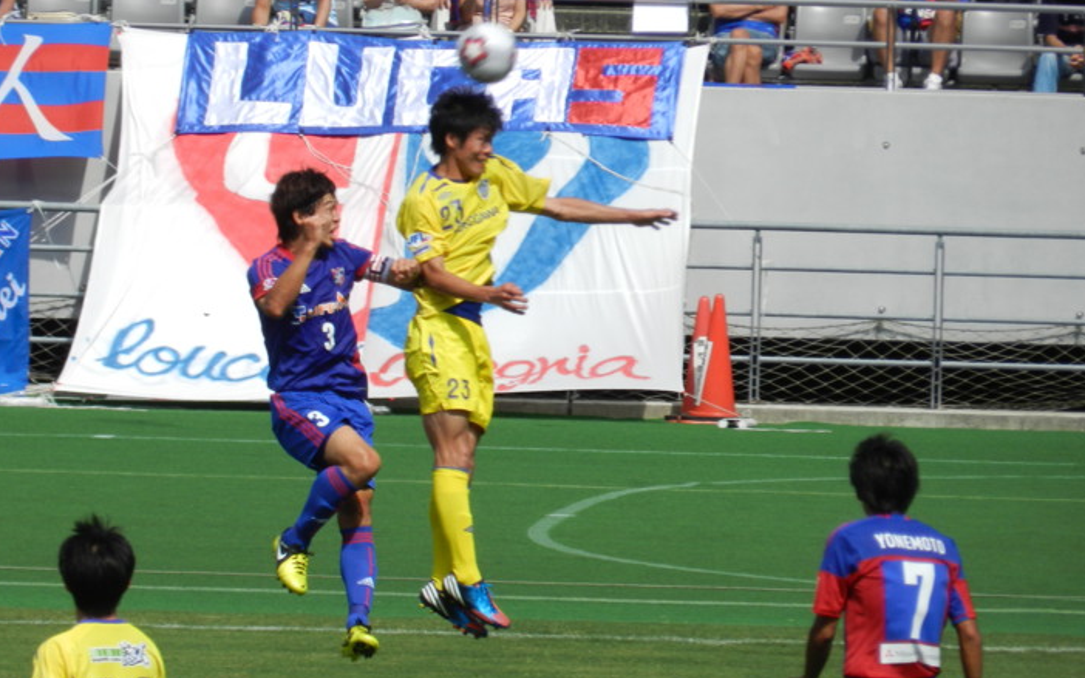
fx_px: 23896
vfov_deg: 1.6
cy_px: 422
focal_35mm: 808
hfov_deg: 2.6
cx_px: 478
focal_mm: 118.9
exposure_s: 1/640
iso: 160
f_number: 5.7
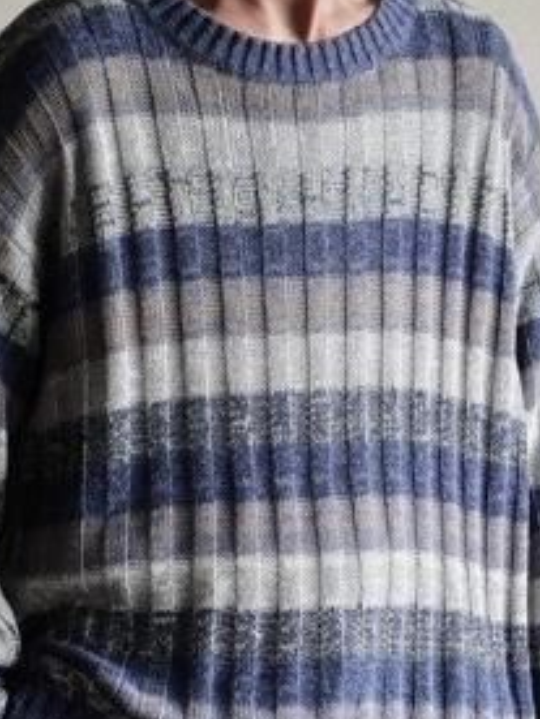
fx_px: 3037
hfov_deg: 10.2
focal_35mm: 146
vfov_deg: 13.5
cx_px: 245
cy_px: 443
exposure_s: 1/100
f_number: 3.9
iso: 1000
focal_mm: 42
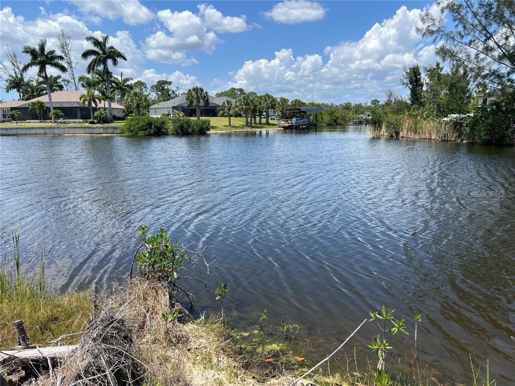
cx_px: 258
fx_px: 387
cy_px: 193
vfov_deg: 53.1
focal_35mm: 26
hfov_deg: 67.3
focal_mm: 5.7
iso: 50
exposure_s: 1/3571
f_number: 1.5
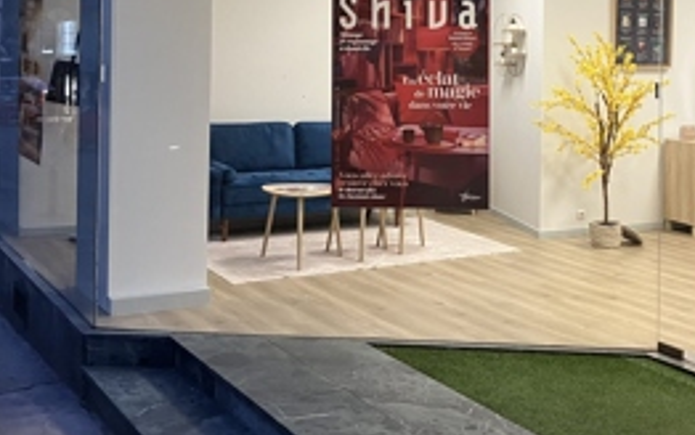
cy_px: 56
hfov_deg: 38.9
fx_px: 966
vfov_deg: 24.7
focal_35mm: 51
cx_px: 483
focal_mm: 4
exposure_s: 1/60
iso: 125
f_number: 1.8
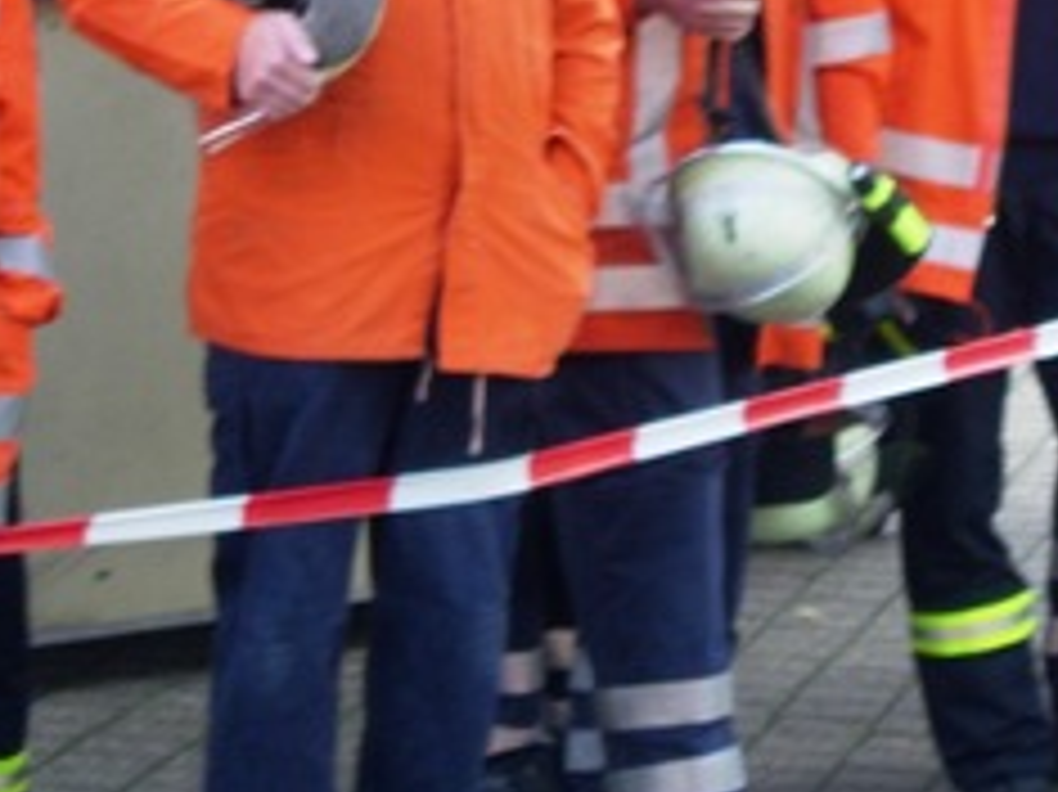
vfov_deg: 4.8
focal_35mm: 308
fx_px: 9409
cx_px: 918
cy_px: 36
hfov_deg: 6.4
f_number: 4.9
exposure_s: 1/60.4
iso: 64
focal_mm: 23.4
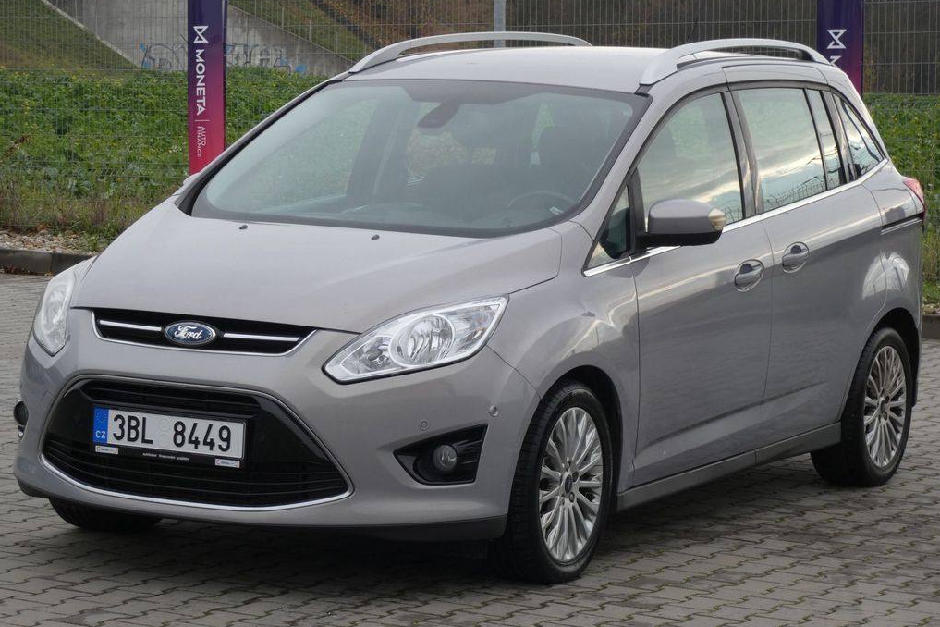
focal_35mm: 110
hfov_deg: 18.6
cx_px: 472
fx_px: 2872
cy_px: 315
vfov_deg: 12.5
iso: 80
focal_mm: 18.8
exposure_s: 1/125
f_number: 5.6
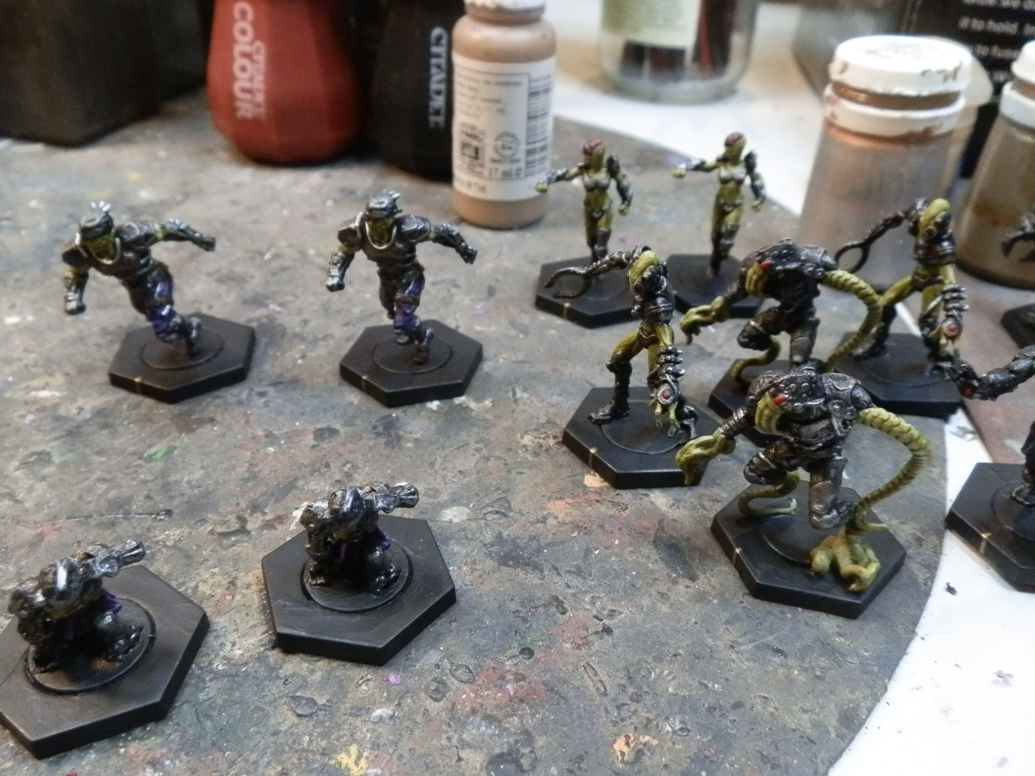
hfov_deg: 63.4
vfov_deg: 49.7
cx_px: 518
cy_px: 388
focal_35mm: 28
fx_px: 837
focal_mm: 5
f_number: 3.1
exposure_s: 1/100
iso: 400
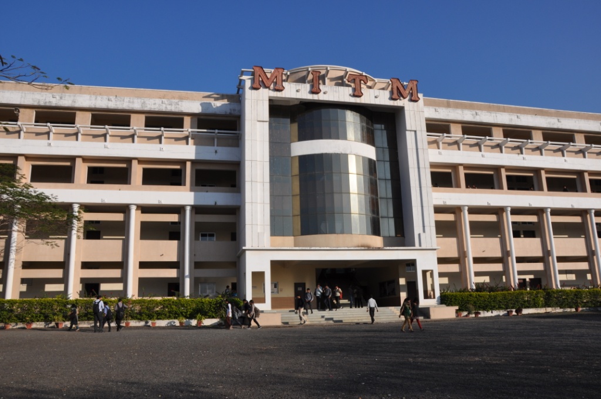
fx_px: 450
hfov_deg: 67.4
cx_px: 300
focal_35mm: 27
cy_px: 200
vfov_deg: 47.8
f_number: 14
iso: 200
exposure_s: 1/200
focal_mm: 18
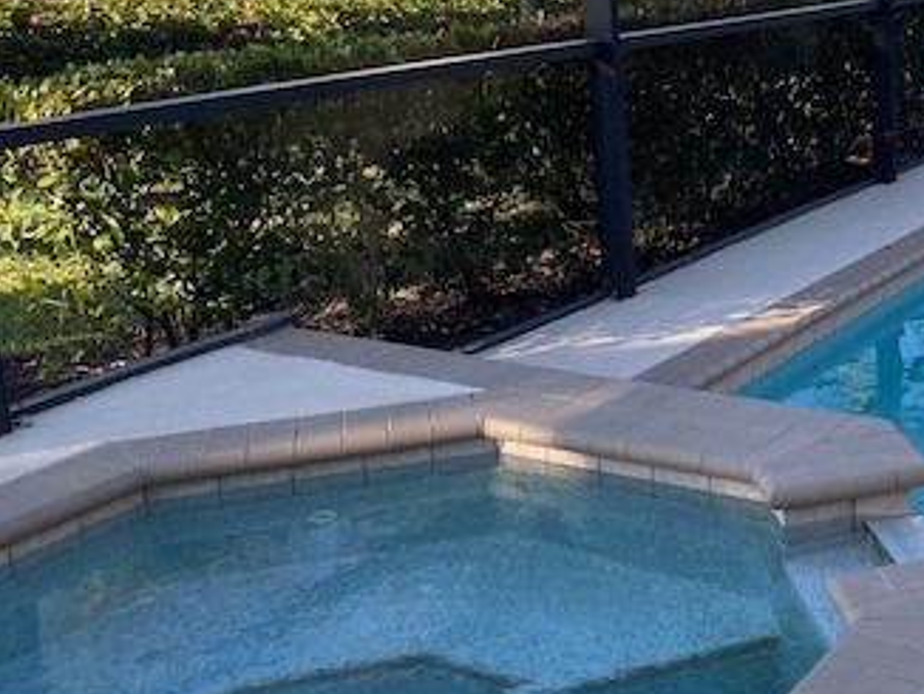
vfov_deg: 28.2
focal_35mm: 51
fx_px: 1362
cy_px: 181
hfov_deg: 34.4
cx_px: 904
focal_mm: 4.25
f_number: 1.8
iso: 32
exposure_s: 1/277
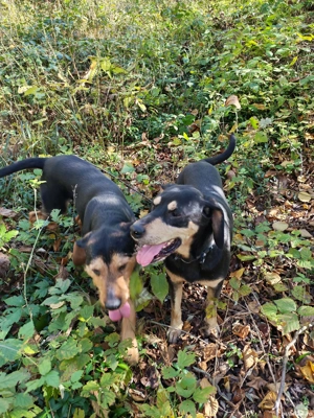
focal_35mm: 27
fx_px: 327
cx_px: 157
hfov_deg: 51.4
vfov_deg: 65.3
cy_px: 209
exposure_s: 1/100
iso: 125
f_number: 1.9
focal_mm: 6.12
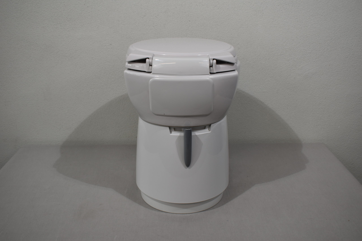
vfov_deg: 36.9
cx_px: 181
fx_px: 362
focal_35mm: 36
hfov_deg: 53.1
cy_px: 120
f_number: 5.6
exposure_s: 1/125
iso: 220
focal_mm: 24
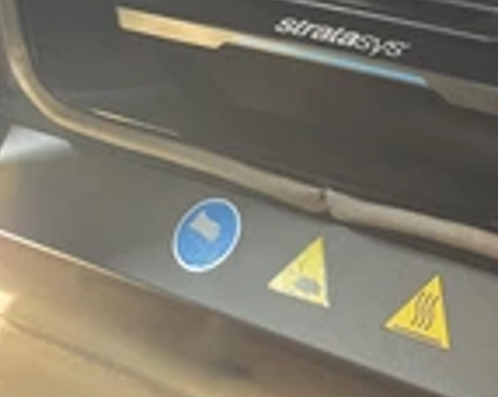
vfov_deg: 19.9
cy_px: -247
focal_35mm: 63
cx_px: 428
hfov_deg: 29.1
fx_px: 927
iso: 1250
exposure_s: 1/120
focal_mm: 6.5
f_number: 1.4
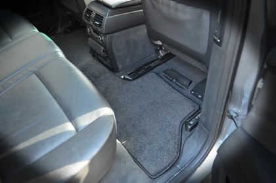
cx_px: 138
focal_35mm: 27
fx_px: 207
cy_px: 92
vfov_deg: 47.7
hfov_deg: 67.5
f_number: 3.5
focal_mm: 18
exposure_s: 1/40
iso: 800
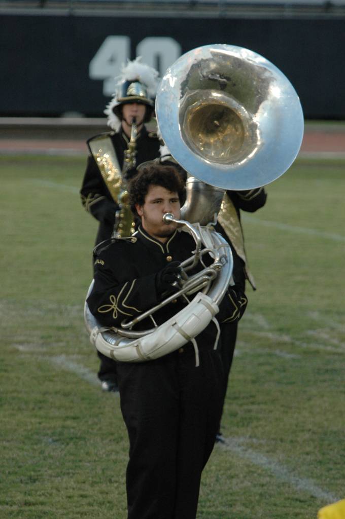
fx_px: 6702
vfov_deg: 4.4
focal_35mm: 465
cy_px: 260
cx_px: 172
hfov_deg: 2.9
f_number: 5.6
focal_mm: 310
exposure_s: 1/60
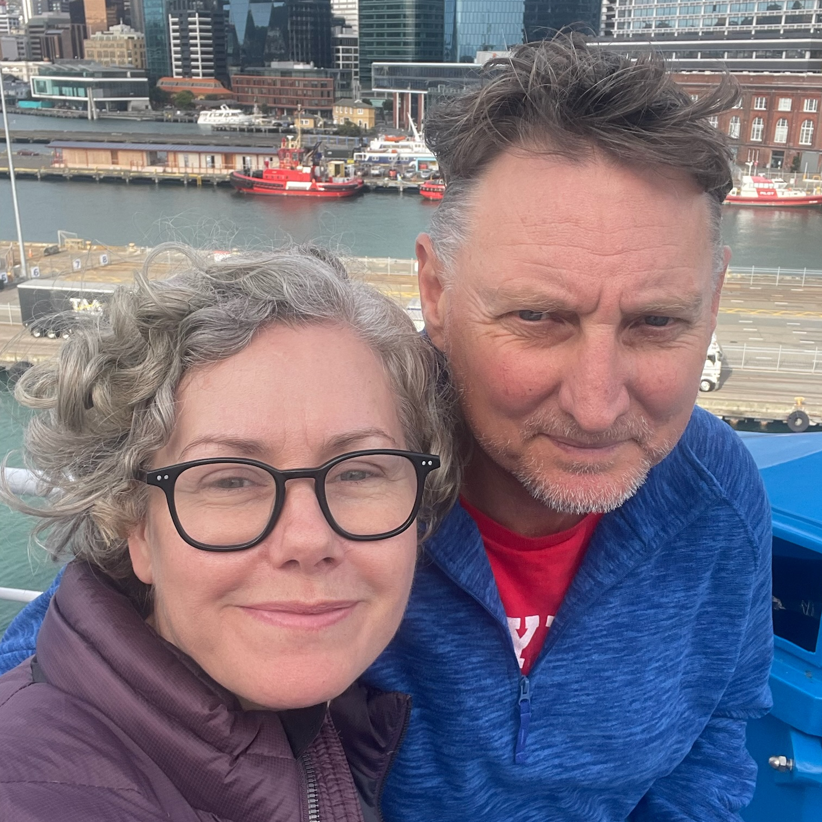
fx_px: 967
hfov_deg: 46.0
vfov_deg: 46.0
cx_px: 418
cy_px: 403
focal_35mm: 36
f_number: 2.2
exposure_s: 1/376
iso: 25
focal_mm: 2.71
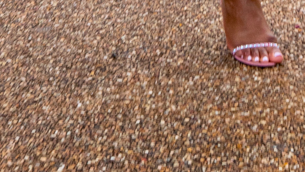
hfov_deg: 11.4
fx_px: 1518
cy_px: -431
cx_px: 291
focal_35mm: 188
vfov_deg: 5.8
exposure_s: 1/125
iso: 800
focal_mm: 35.7
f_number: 22
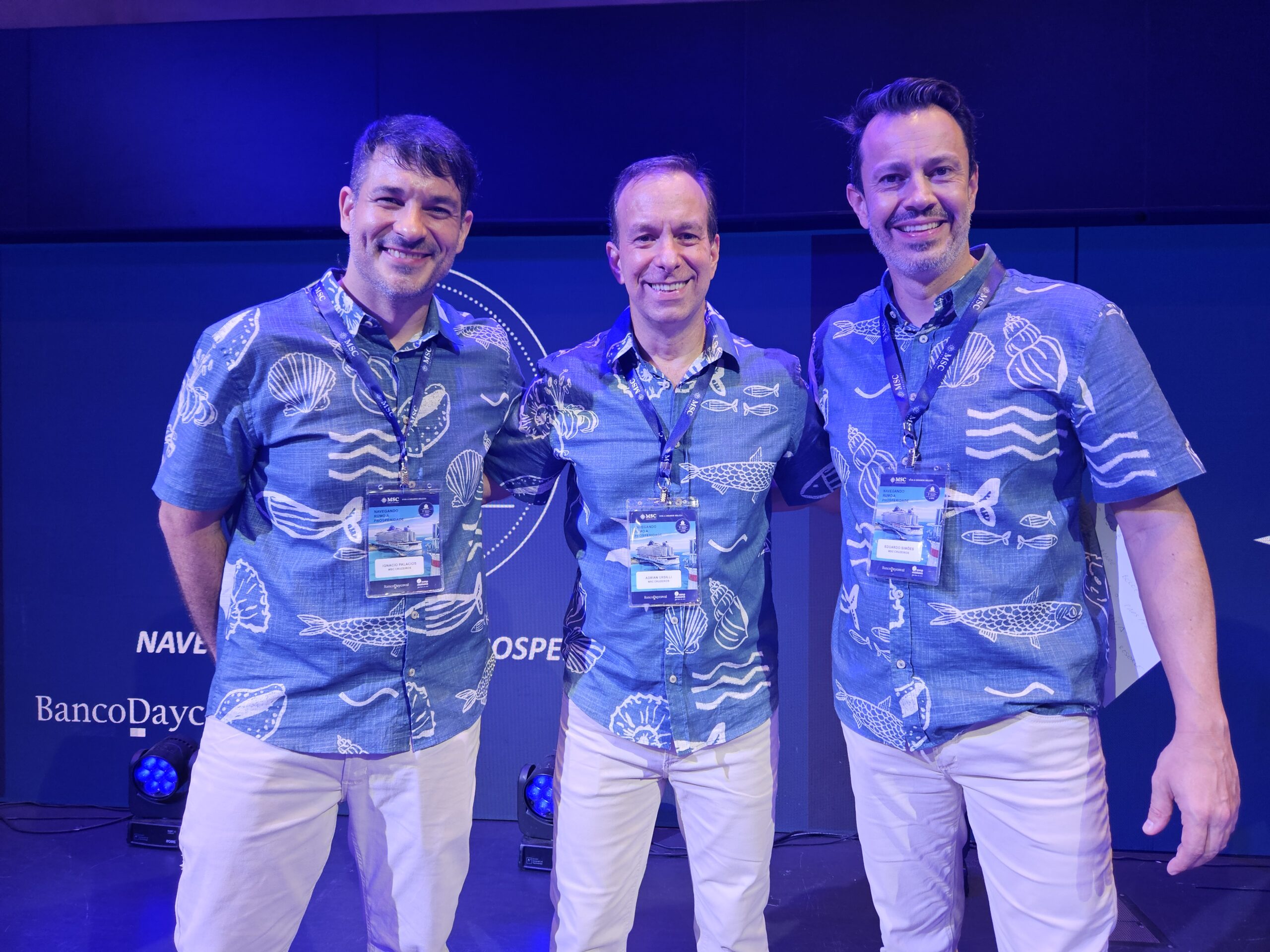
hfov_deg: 73.9
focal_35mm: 23
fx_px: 844
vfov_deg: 58.9
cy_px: 476
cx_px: 635
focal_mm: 5.4
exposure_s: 1/60
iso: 125
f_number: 1.8
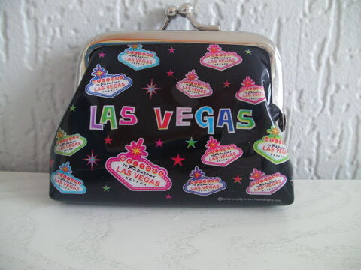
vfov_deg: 37.7
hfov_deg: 49.0
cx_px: 180
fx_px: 396
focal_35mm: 38
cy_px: 135
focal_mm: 6.3
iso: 152
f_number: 3.5
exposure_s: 1/30
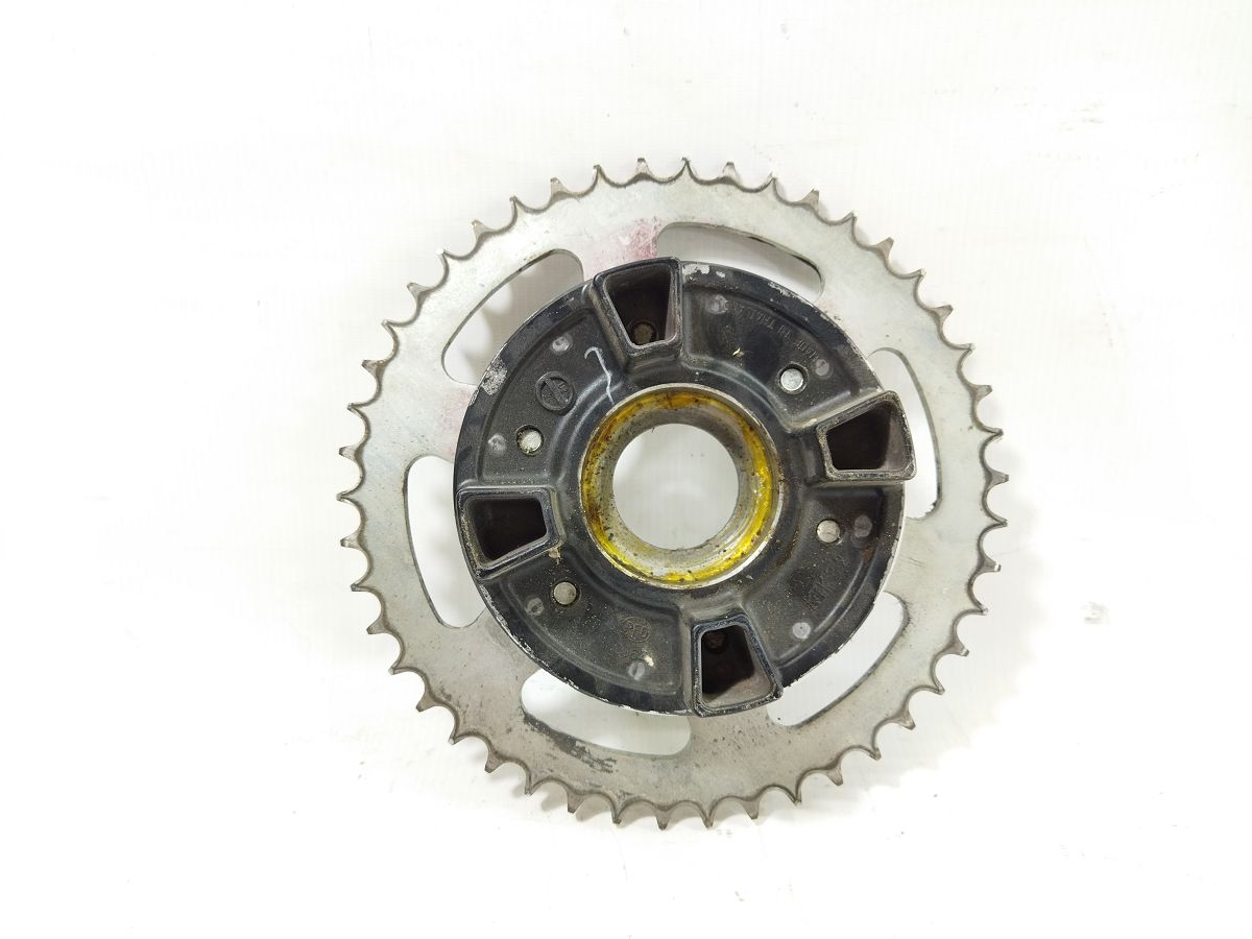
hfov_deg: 65.3
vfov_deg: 51.4
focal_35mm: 27
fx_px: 977
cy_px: 470
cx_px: 626
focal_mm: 4.71
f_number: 1.79
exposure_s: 1/50
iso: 125
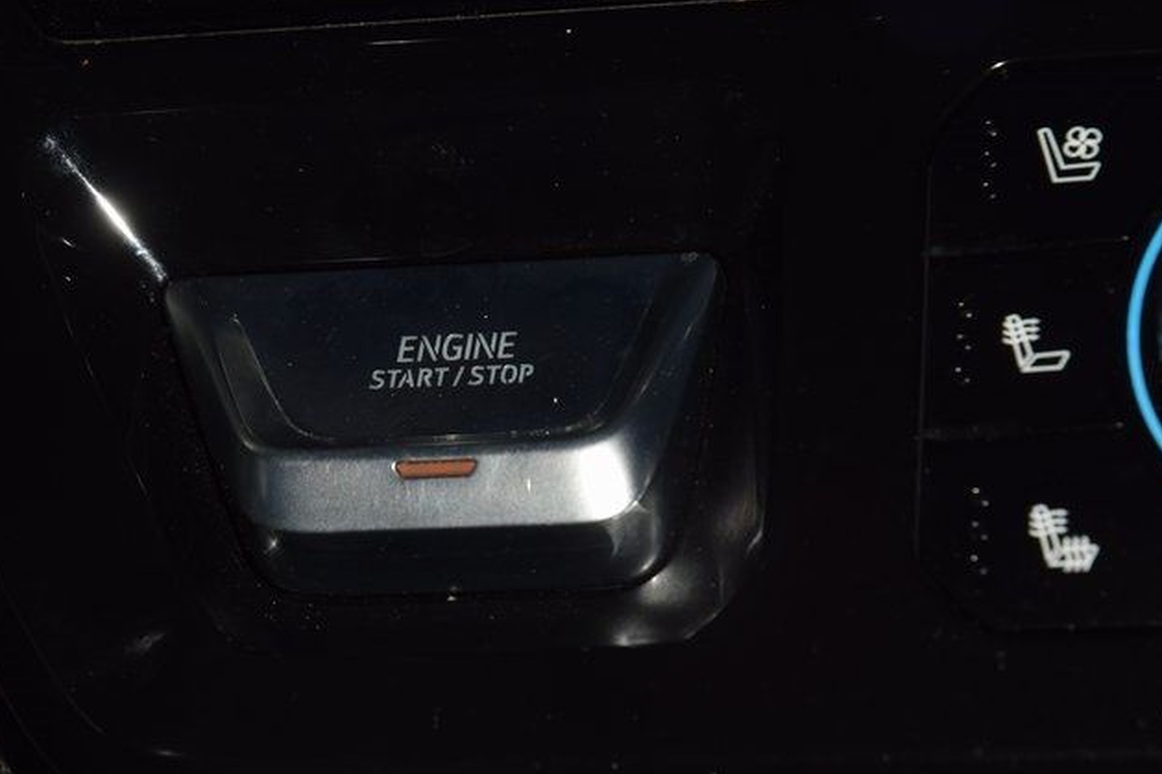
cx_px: 447
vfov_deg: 8.0
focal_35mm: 171
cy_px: 363
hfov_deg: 12.0
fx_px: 5518
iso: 100
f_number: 8
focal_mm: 70
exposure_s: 1/125
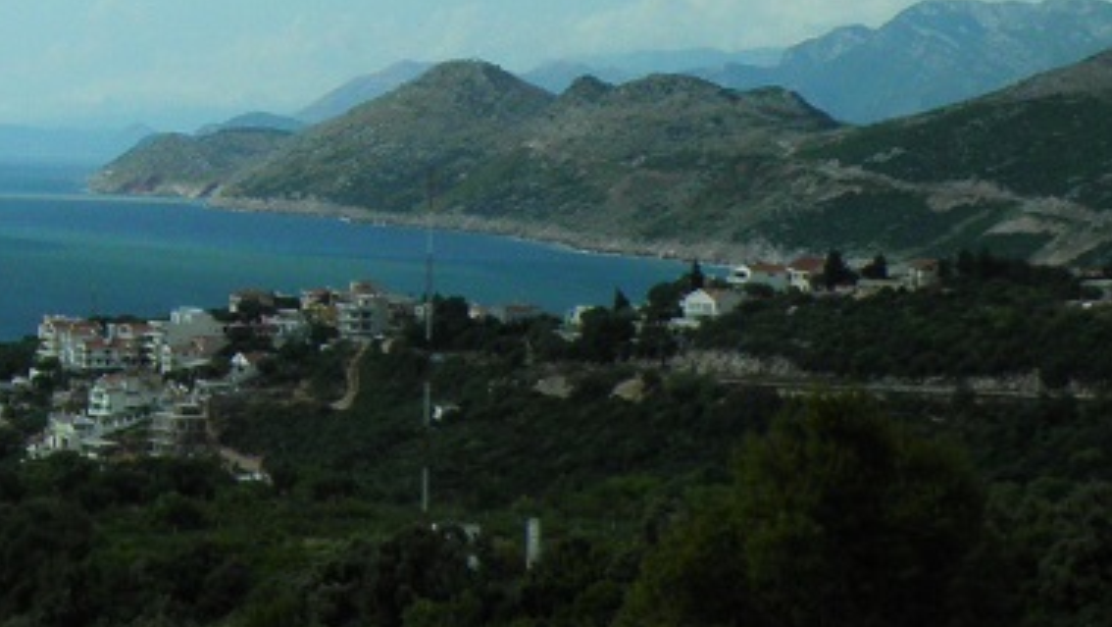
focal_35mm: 121
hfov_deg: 16.1
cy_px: -157
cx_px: -577
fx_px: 3569
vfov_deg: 9.9
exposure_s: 1/400
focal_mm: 4.9
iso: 50
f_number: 5.7
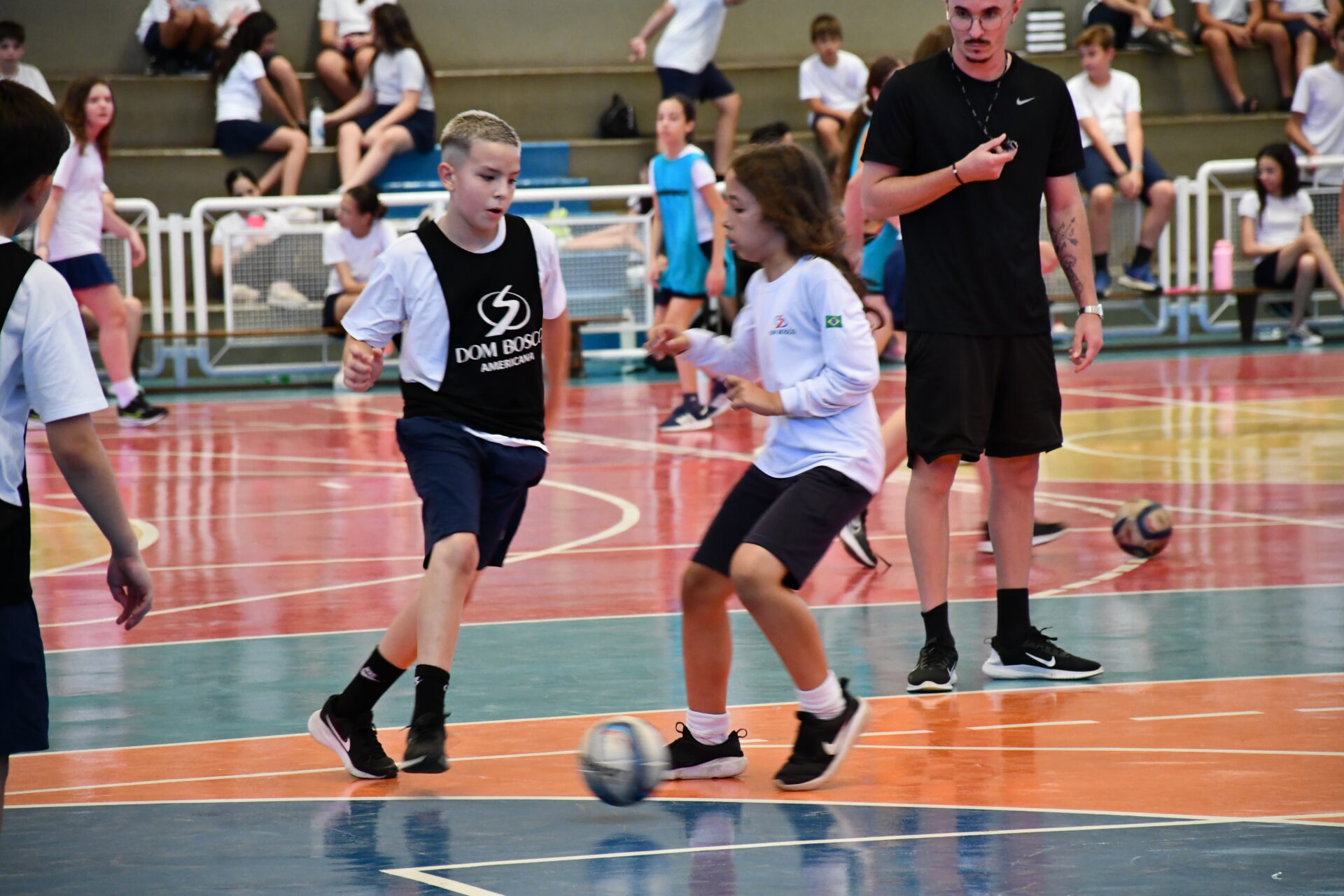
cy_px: 448
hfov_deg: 10.5
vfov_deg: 7.0
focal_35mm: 195
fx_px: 7279
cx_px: 672
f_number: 5.6
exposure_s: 1/160
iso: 3200
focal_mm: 130
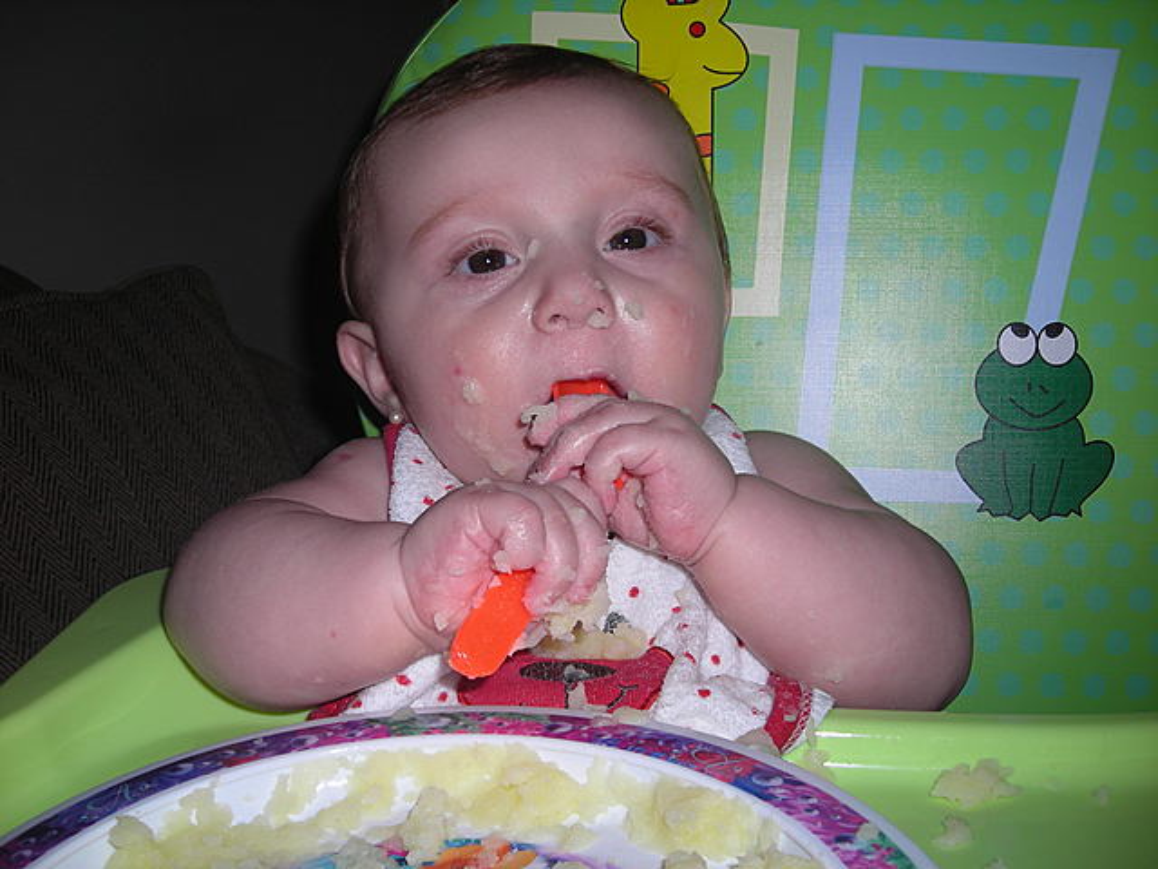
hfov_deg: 49.0
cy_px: 434
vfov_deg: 37.7
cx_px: 579
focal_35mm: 38
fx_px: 1271
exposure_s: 1/60
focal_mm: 6.3
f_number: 3.2
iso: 50
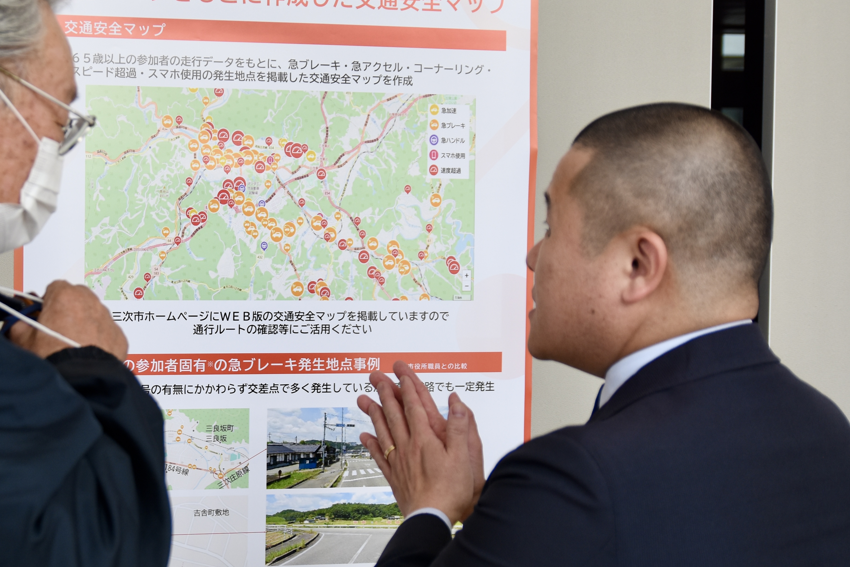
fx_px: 1790
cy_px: 269
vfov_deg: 18.0
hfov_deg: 26.4
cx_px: 237
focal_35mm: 76
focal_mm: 31
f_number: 3.5
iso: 320
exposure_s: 1/250
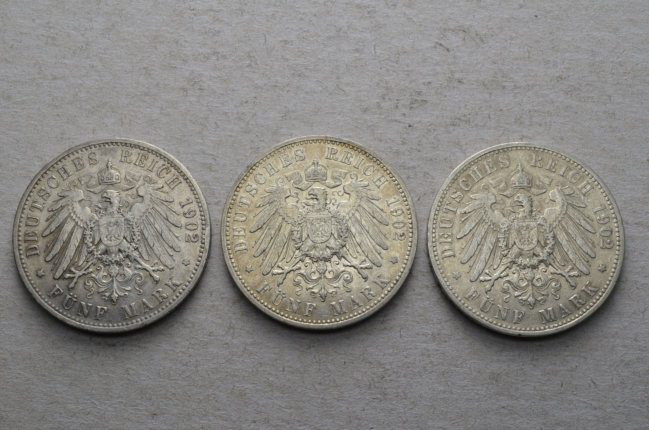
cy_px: 215
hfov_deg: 36.9
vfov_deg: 25.0
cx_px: 324
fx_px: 971
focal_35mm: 54
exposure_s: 1/250
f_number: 14
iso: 400
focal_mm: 36
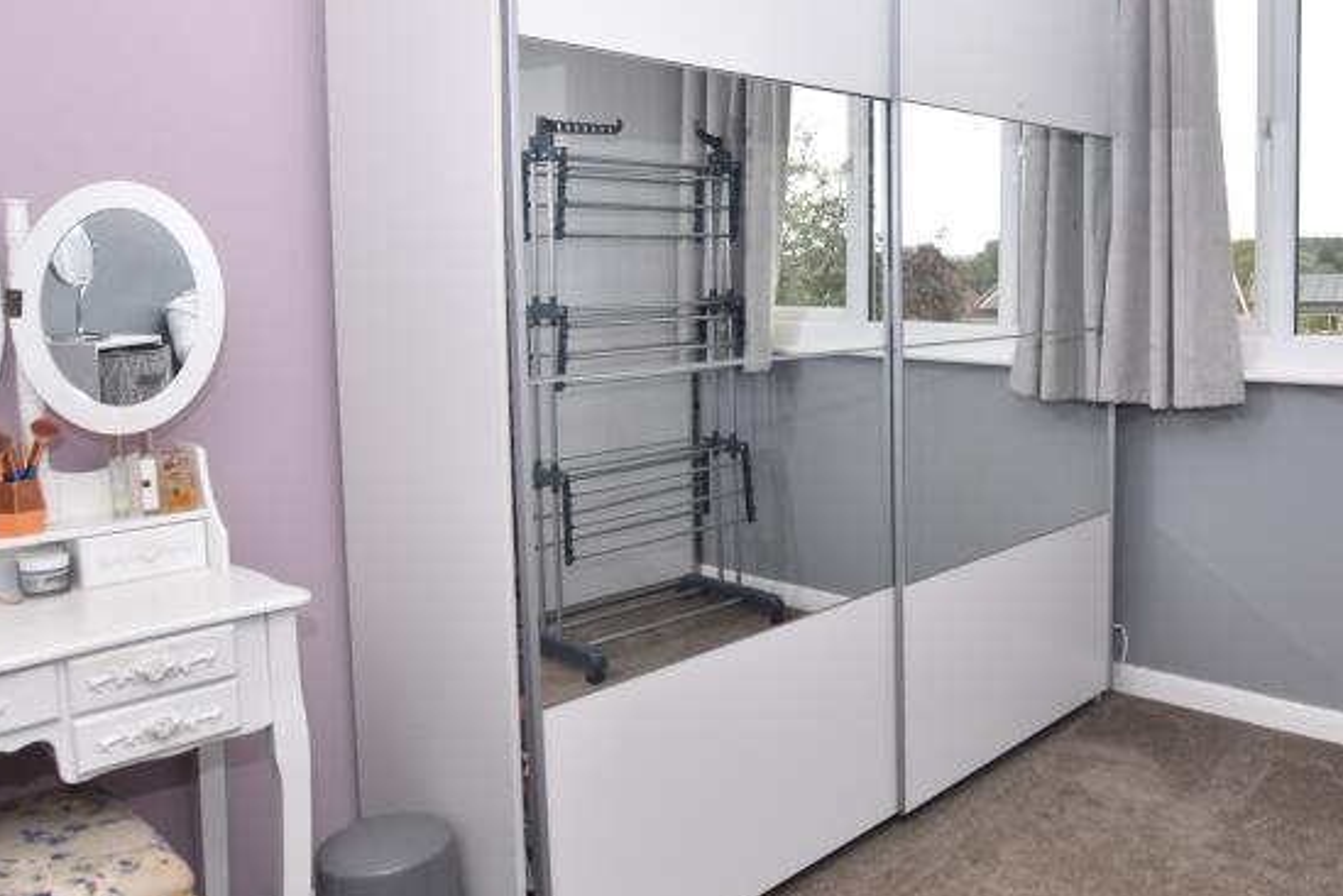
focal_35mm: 28
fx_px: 1044
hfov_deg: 63.5
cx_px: 915
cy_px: 342
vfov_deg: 46.0
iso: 100
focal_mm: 10
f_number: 5
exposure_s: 1/80
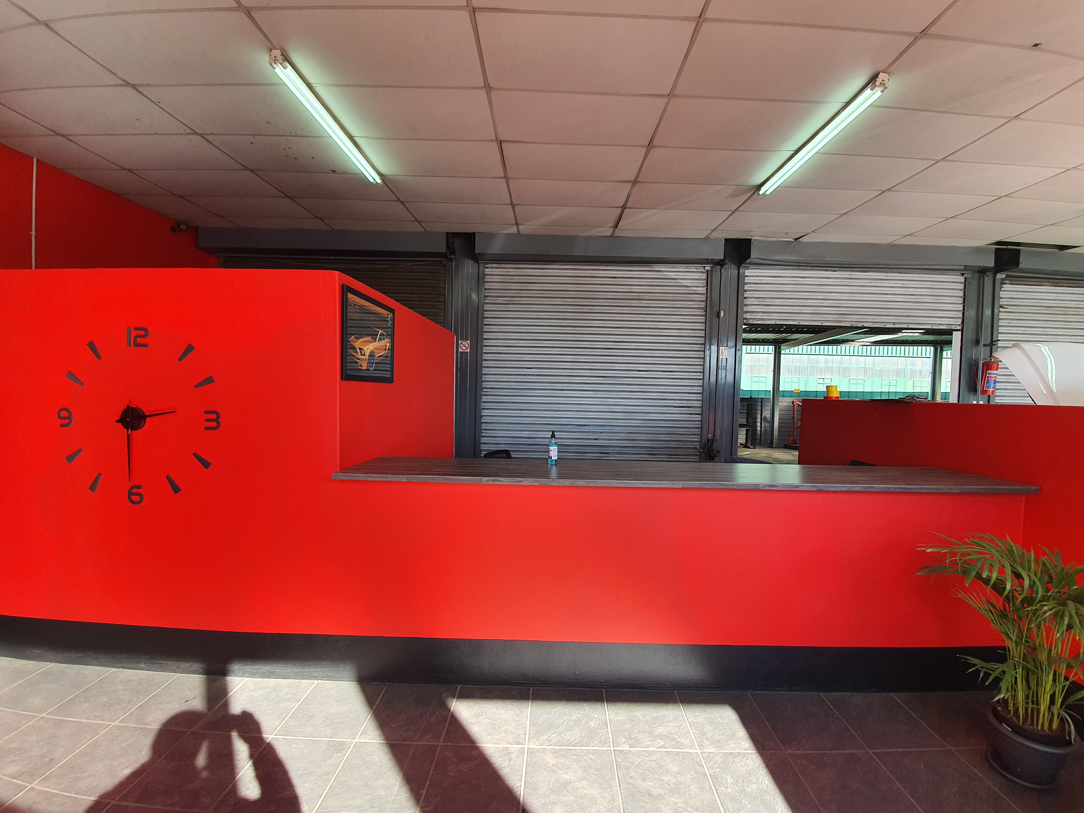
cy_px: 406
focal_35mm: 13
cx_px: 542
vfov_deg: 89.9
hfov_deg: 106.2
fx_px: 407
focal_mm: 1.8
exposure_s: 1/100
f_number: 2.2
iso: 50
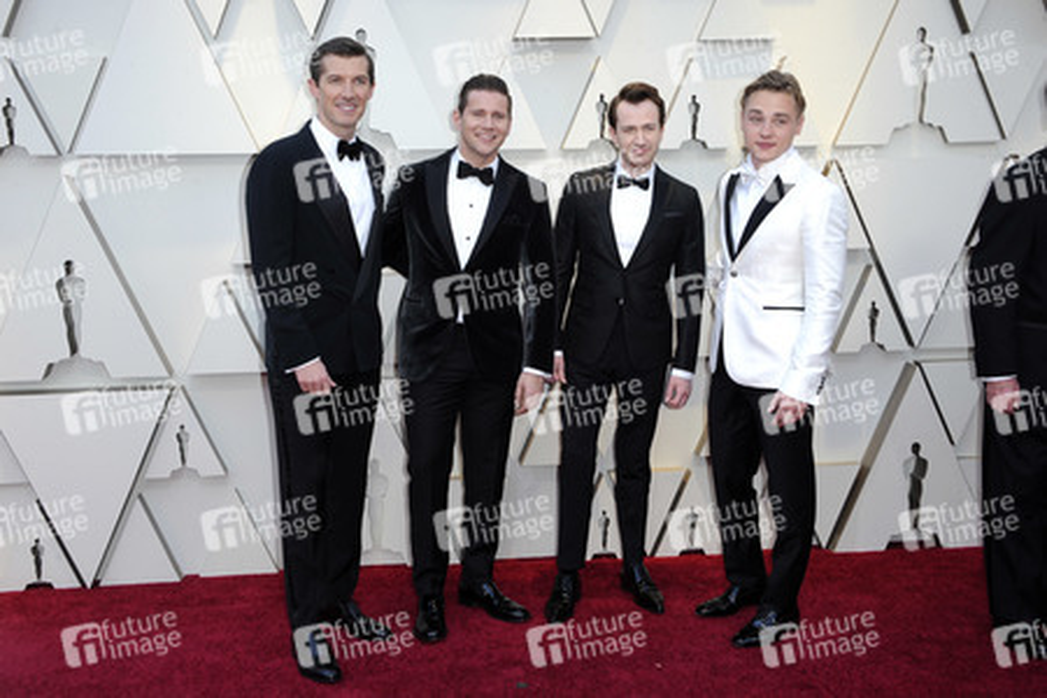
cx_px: 524
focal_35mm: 40
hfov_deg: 48.5
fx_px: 1163
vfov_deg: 33.4
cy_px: 349
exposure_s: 1/200
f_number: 8
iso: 800
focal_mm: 40
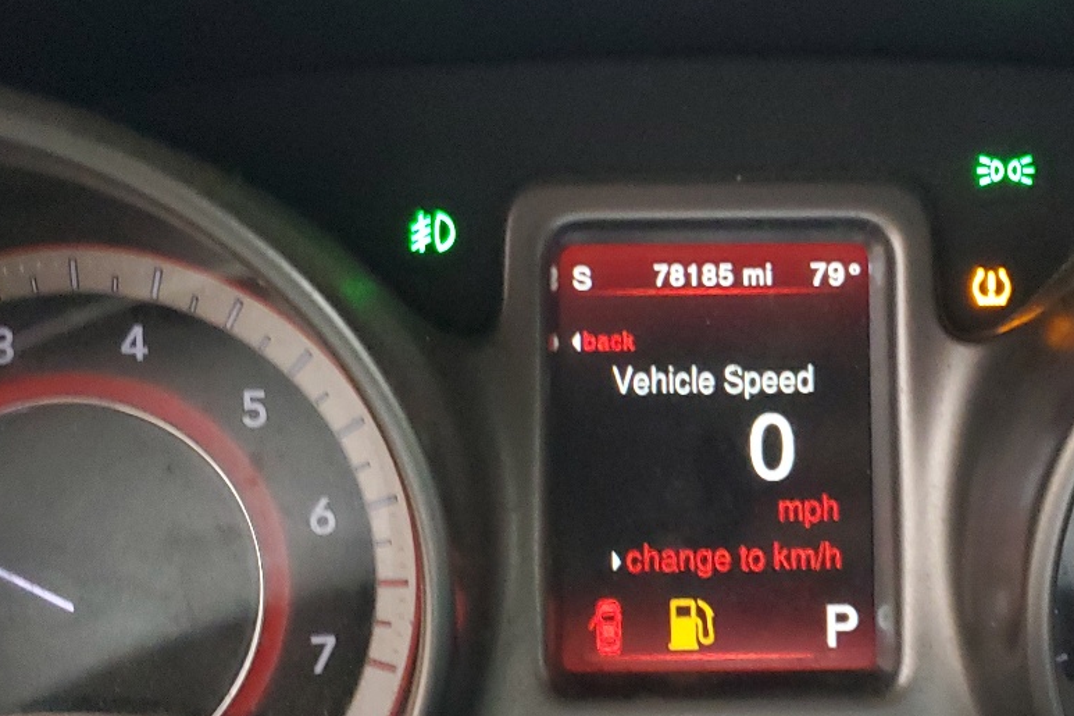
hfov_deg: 35.5
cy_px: 446
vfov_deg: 24.1
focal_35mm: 56
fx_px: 1670
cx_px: 659
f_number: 1.5
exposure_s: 1/15
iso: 374
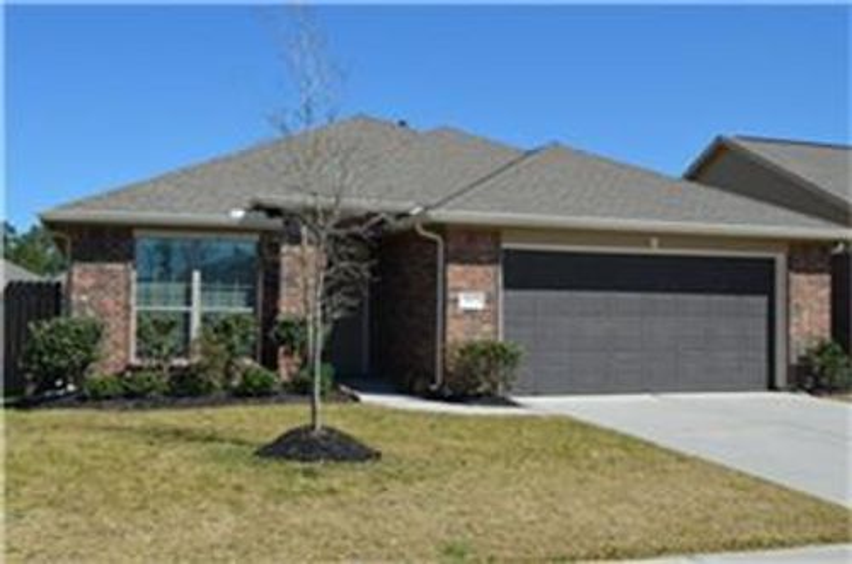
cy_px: 282
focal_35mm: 39
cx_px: 426
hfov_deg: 49.6
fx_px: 921
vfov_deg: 34.1
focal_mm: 26
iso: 100
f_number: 8
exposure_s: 1/250
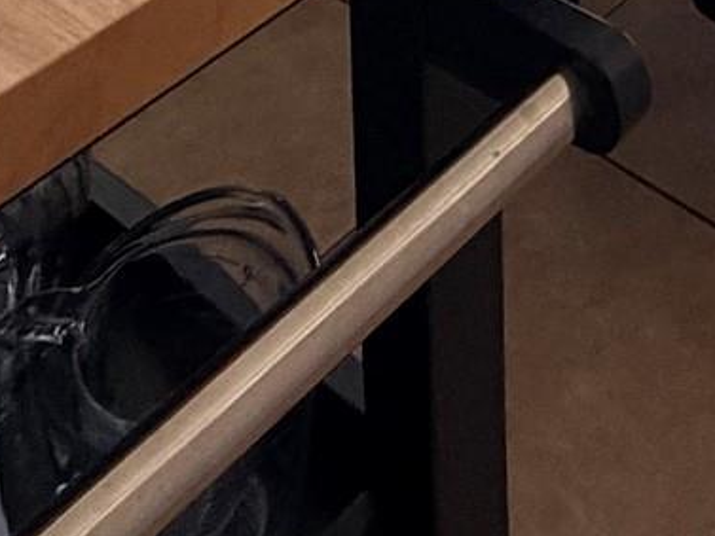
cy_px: -903
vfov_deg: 12.6
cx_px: 762
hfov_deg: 24.2
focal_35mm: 76
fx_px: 1570
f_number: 2.2
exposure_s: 1/60
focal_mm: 2.22
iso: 320
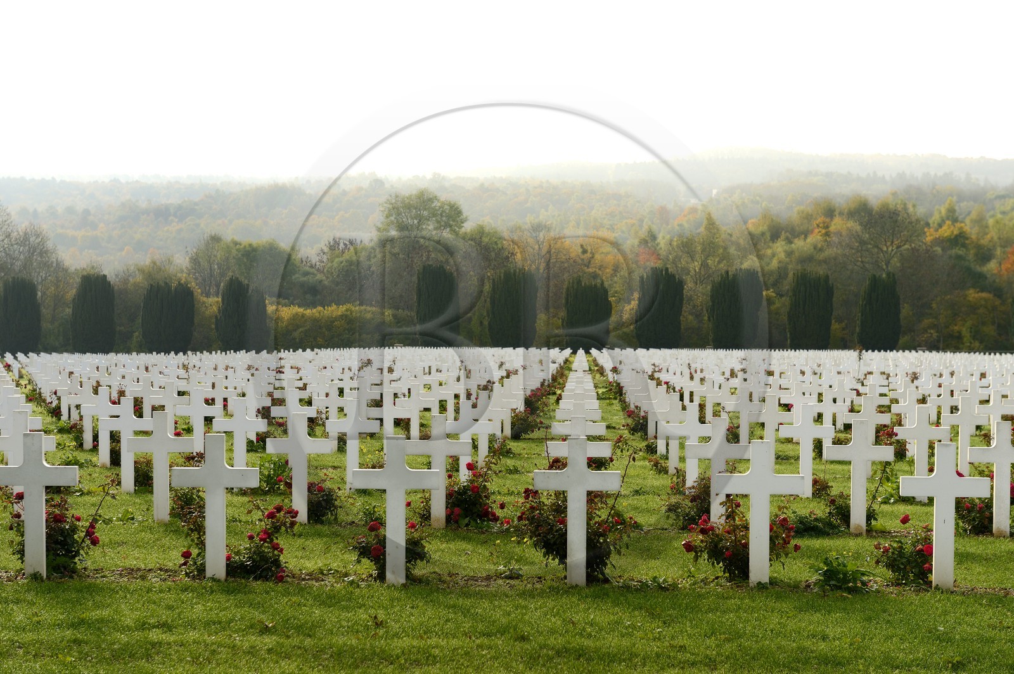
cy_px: 337
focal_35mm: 70
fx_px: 1970
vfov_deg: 19.4
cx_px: 507
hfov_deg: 28.9
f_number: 6.3
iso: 200
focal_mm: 70
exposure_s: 1/250
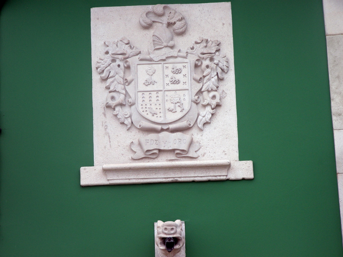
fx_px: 1199
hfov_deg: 16.3
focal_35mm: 121
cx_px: 172
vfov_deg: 12.2
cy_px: 128
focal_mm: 25.5
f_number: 4
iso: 80
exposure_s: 1/100
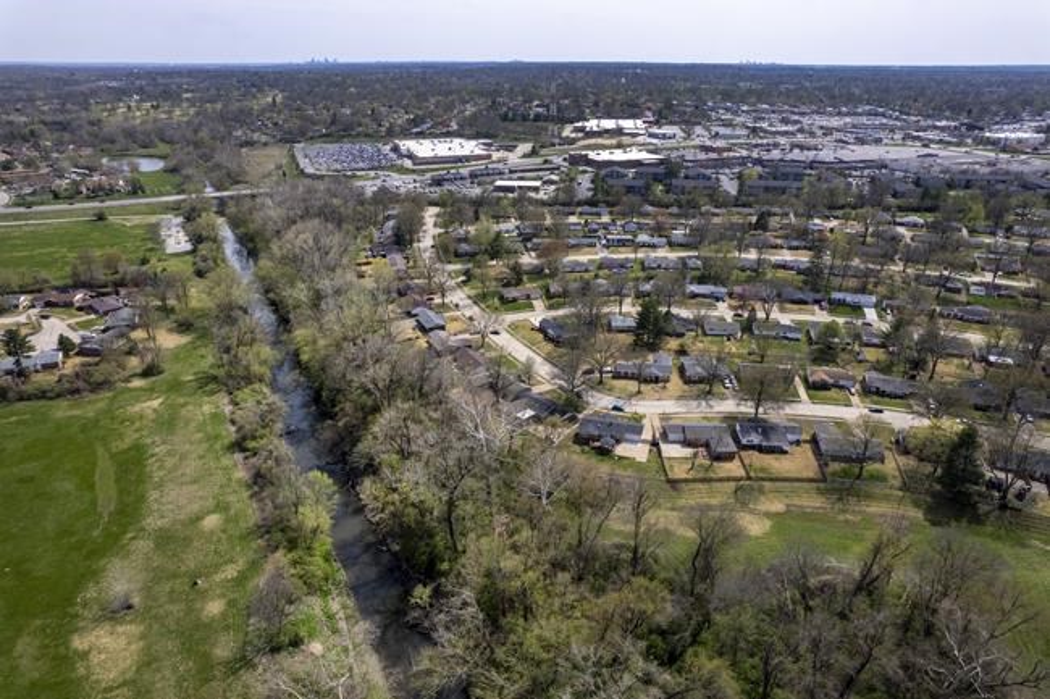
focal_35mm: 22
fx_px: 641
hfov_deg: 78.6
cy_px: 350
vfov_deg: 57.2
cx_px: 525
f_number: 2.8
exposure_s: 1/1000
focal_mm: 8.38
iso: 140
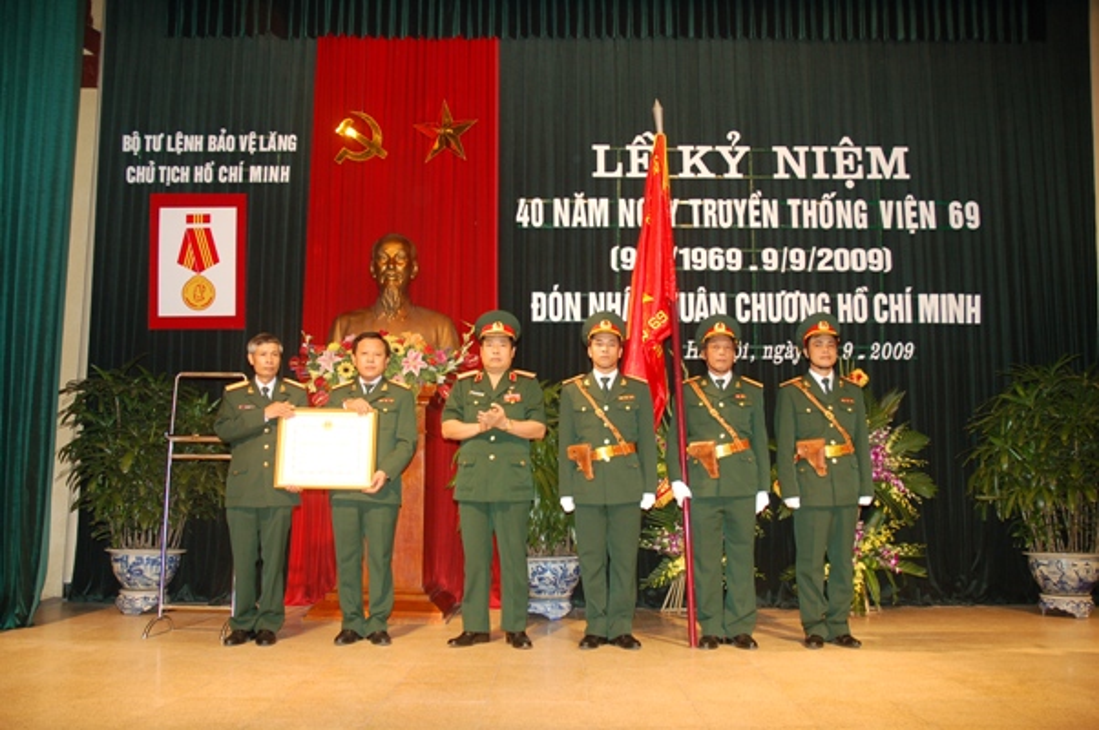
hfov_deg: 57.3
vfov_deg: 39.9
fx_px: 1006
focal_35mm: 33
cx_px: 550
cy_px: 365
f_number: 4.5
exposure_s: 1/125
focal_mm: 22
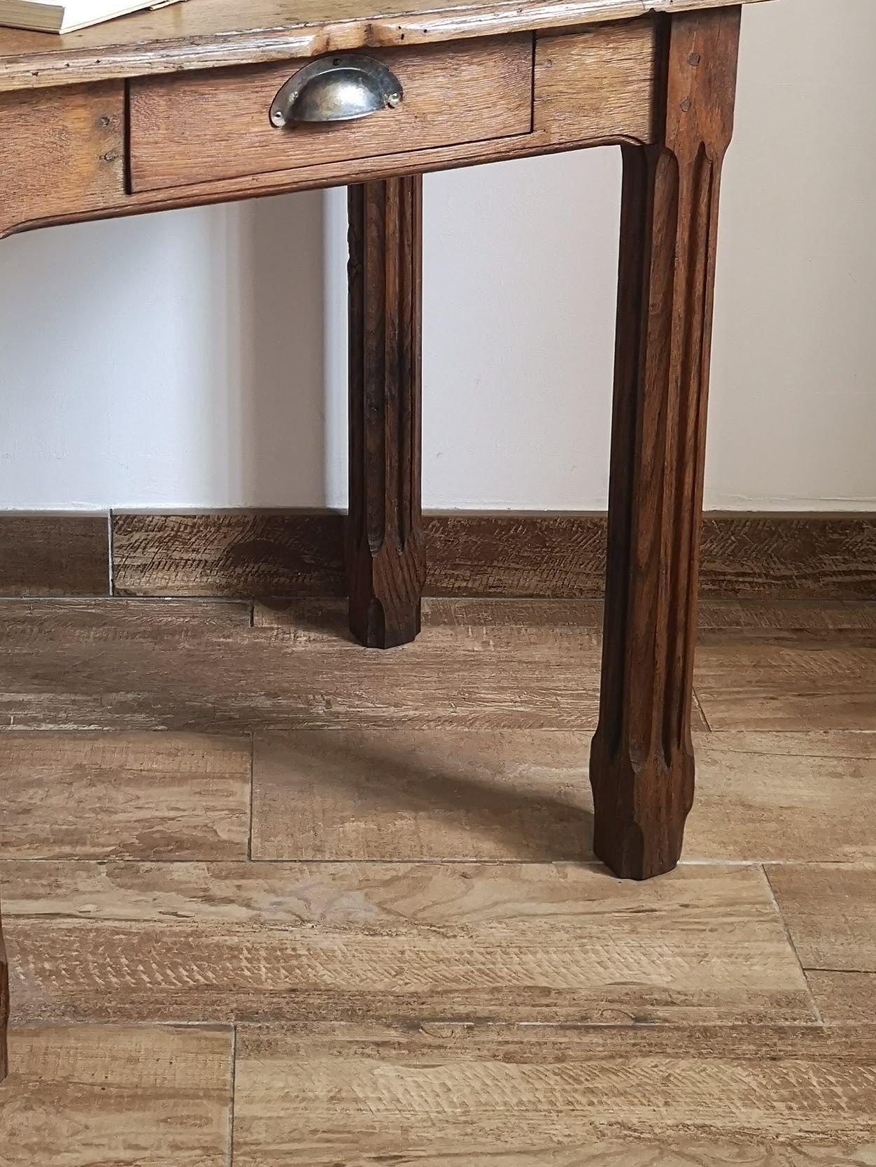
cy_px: 127
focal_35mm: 59
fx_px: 1991
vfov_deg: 31.3
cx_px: 229
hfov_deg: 24.6
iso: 200
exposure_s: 1/33.3
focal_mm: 5.58
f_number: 1.8
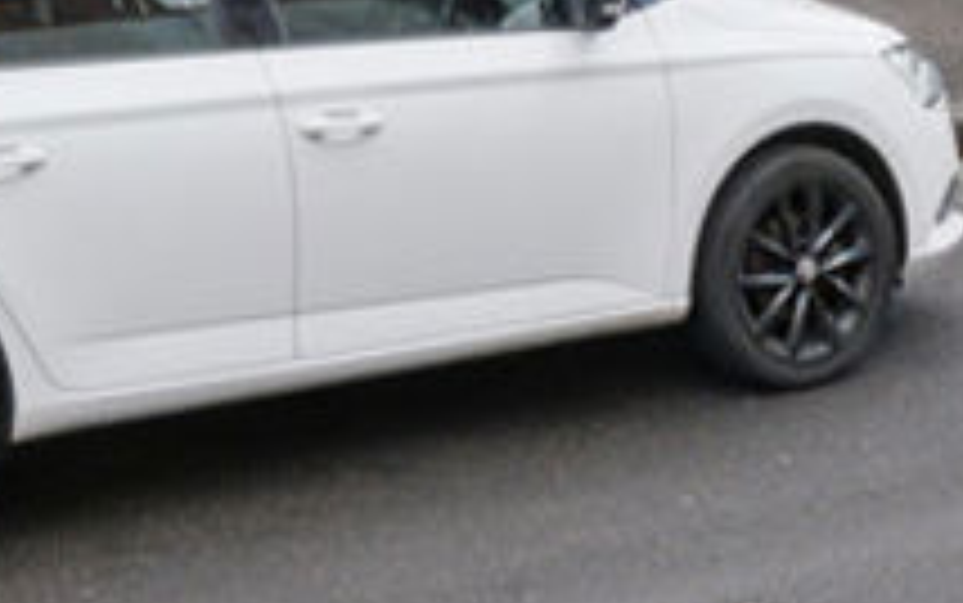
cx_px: 362
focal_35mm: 107
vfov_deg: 9.9
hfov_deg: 19.5
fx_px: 2803
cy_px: -1089
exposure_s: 1/100
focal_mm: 13
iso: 250
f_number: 14
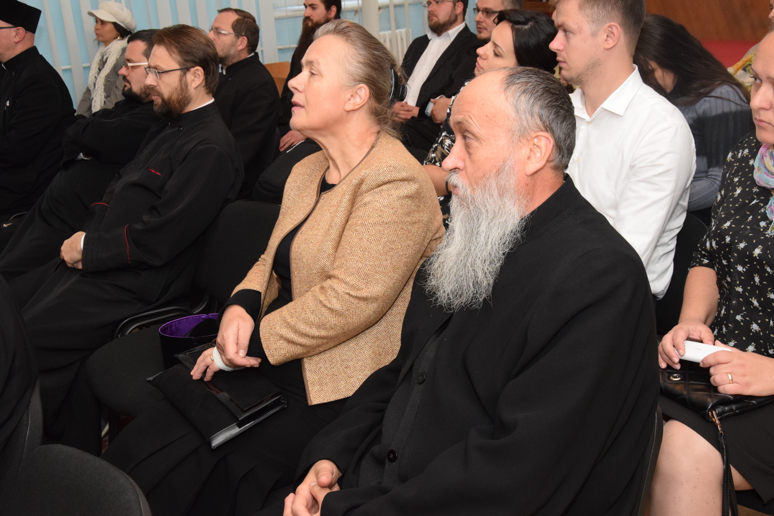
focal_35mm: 48
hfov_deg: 41.1
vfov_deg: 28.1
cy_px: 258
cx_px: 387
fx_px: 1032
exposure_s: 1/100
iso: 2500
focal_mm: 32
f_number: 9
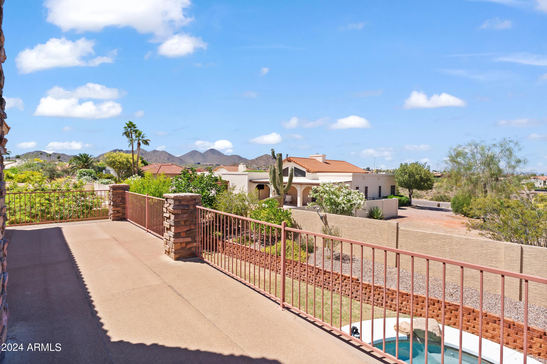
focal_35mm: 18
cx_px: 274
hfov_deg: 90.0
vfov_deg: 67.4
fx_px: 273
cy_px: 182
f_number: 8
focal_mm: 18
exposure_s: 1/250
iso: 400
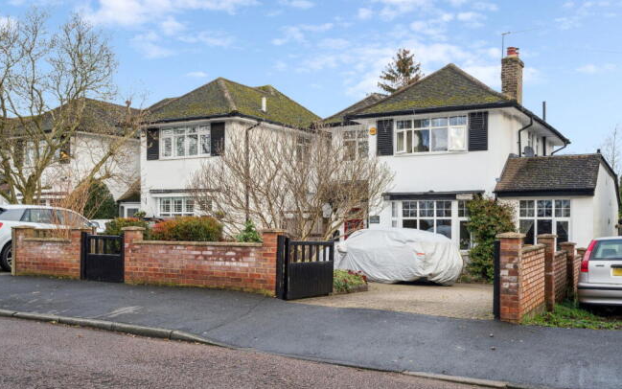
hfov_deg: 54.0
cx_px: 309
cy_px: 202
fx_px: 610
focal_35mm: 36
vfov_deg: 35.4
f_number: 10
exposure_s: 1/80
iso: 640
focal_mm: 35
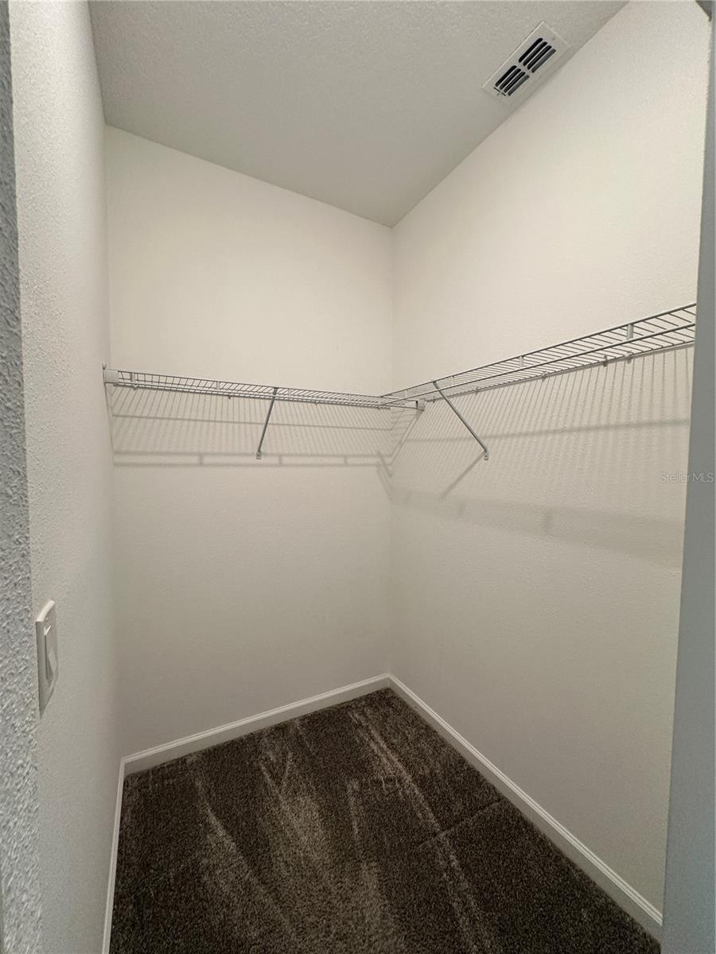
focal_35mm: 14
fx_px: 386
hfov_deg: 85.7
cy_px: 477
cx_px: 358
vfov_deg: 102.1
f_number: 2.2
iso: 200
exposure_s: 1/120
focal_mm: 2.22
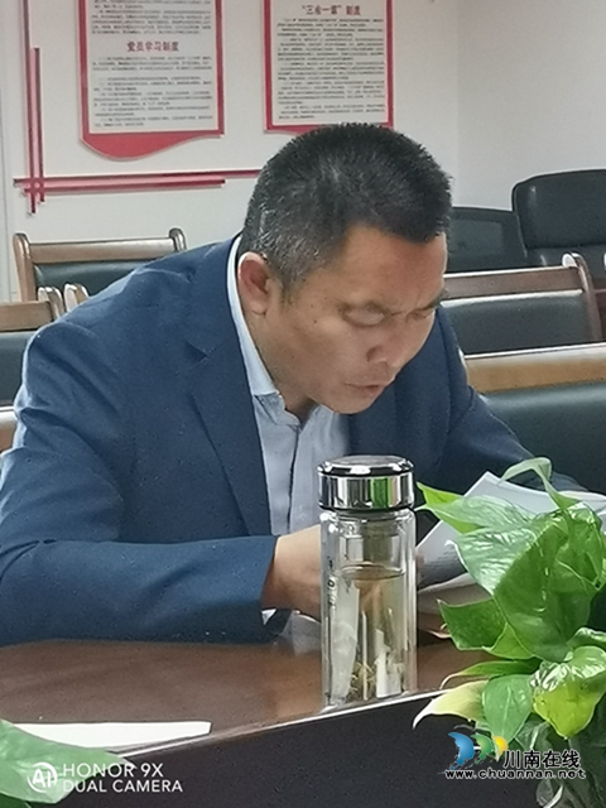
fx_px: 2428
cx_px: 303
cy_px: 404
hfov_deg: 14.2
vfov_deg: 18.9
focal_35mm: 104
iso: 320
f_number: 1.8
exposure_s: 1/33.3
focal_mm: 5.5
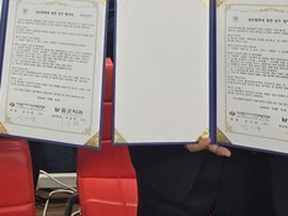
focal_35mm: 59
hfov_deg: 31.5
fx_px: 490
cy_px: -43
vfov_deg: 22.8
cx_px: 39
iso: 125
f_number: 1.7
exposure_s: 1/120
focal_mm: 6.25
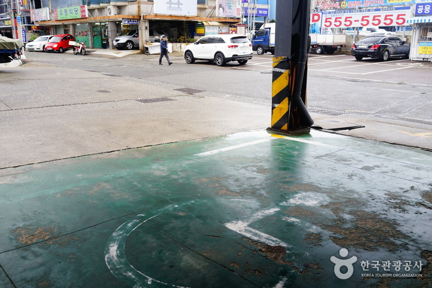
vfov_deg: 37.9
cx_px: 216
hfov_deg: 54.4
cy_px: 144
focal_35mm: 35
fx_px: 420
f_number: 4
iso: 800
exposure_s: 1/100
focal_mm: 35
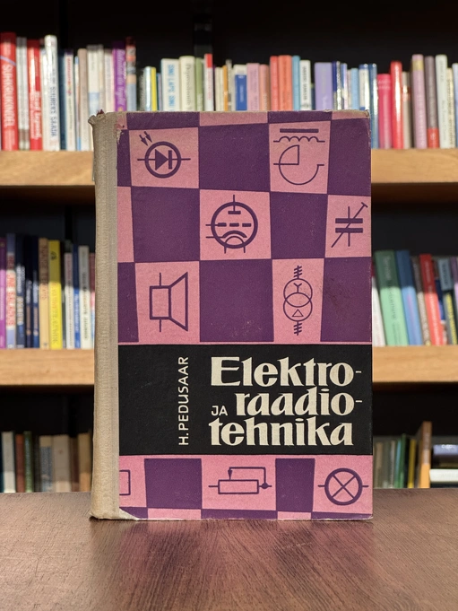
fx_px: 1358
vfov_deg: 25.3
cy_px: 306
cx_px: 229
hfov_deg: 19.1
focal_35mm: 77
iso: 250
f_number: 2.8
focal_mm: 9
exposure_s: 1/97
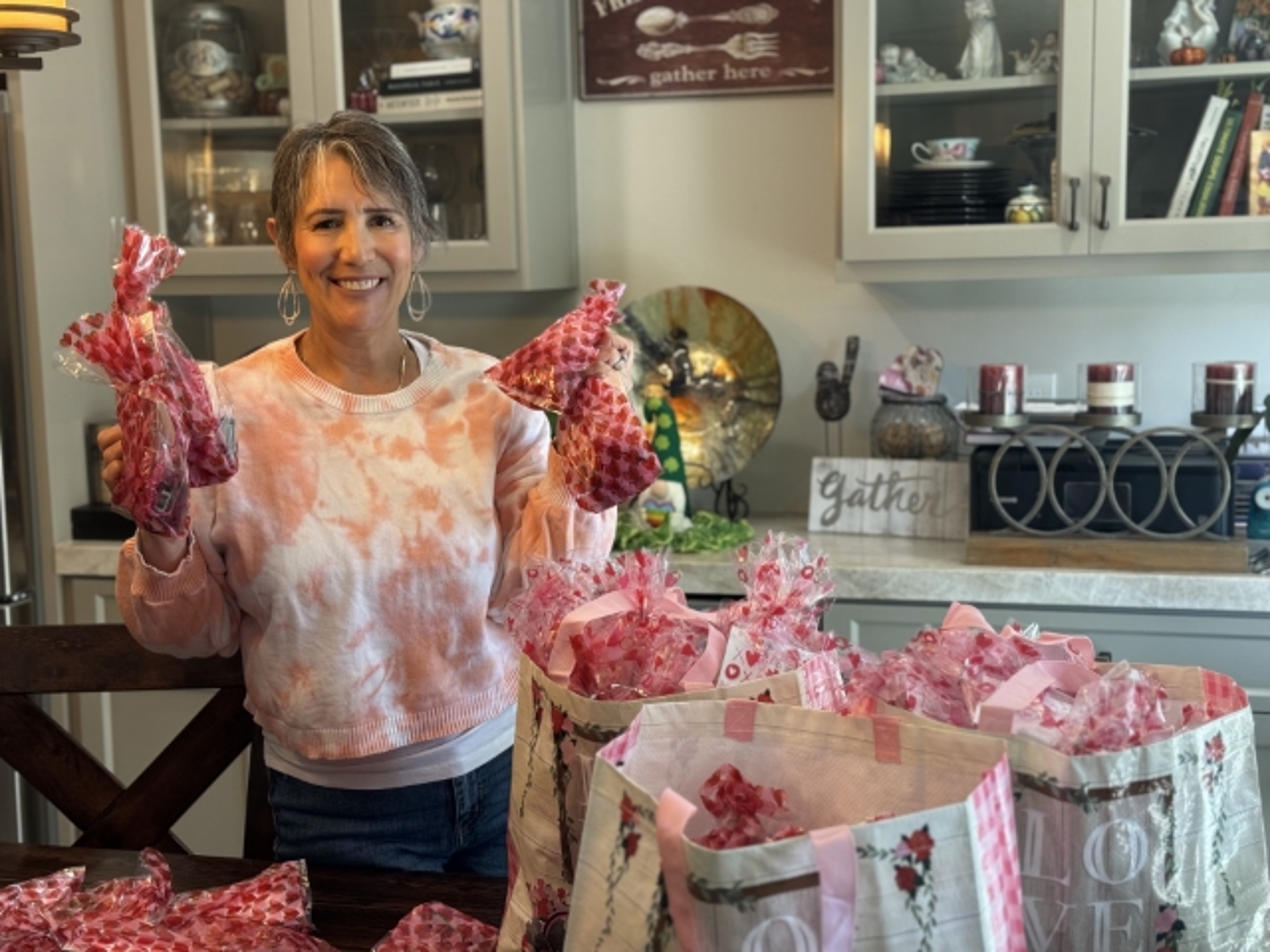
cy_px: 476
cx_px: 635
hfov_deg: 39.7
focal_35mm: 48
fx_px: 1761
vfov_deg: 30.3
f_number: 1.78
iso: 80
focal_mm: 6.86
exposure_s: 1/60
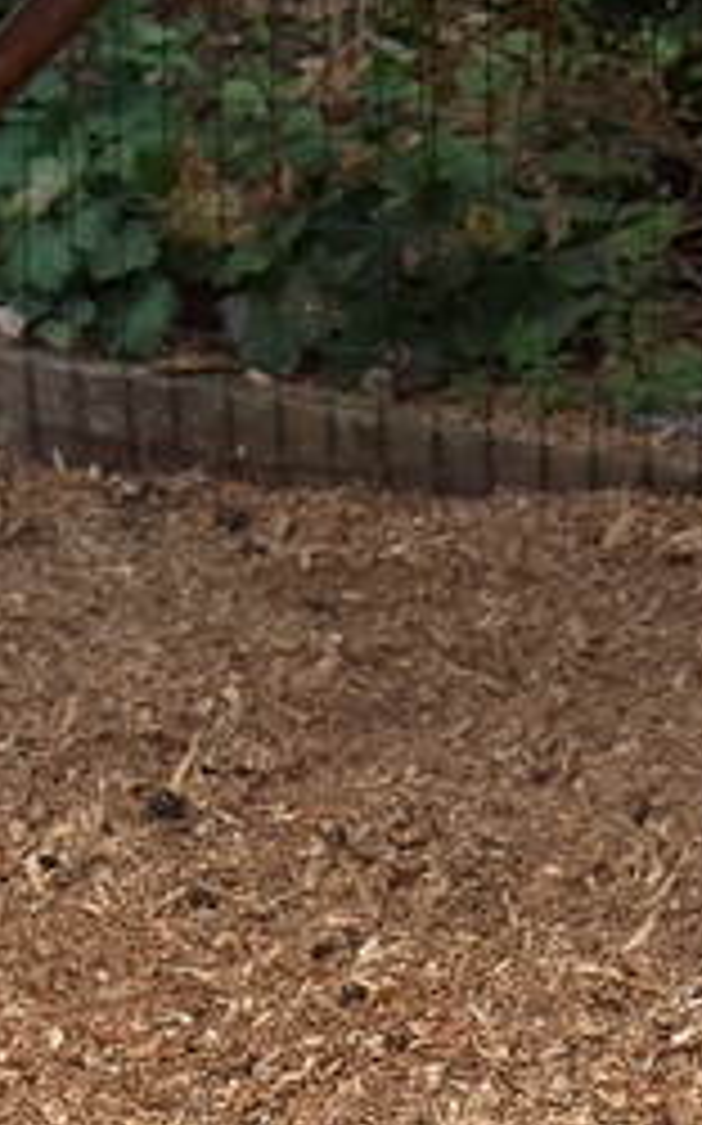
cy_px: 1539
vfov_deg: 9.0
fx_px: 7049
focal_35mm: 230
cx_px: 558
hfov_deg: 5.7
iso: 125
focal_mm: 44
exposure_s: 1/100
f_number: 4
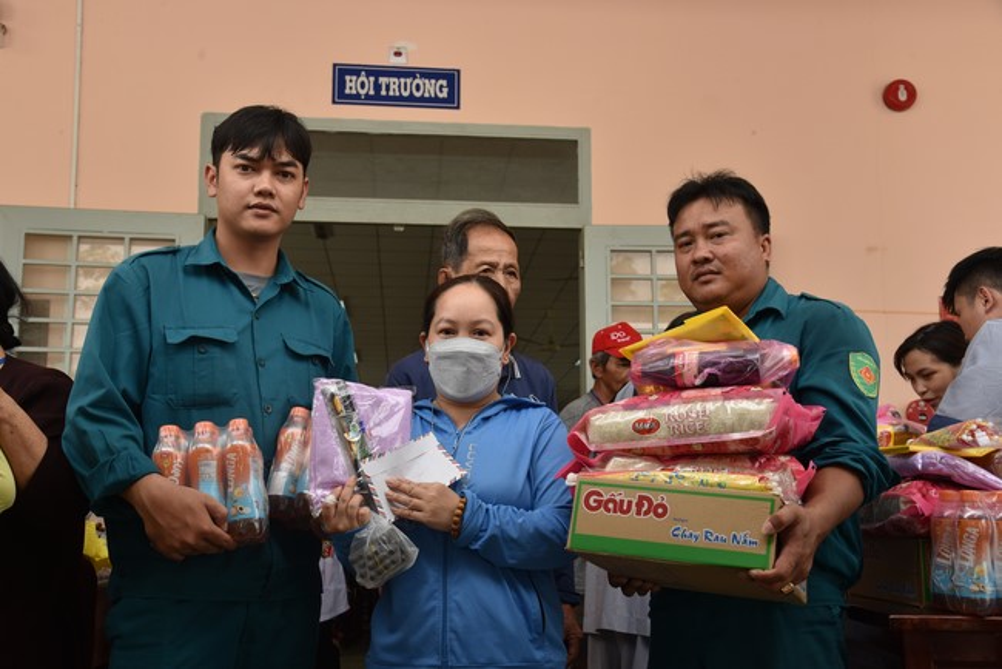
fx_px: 1058
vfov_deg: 35.1
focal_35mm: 38
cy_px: 334
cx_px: 501
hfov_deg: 50.7
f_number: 8
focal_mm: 38
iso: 400
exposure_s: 1/250
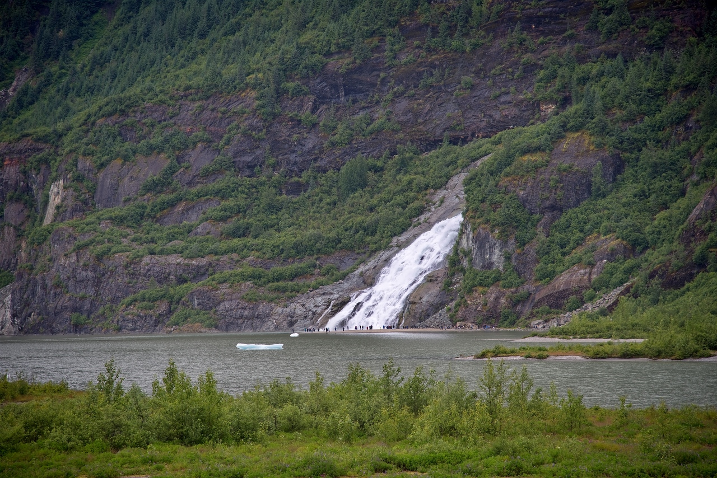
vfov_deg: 11.4
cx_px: 358
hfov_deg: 17.1
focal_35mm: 120
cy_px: 239
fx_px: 2390
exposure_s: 1/250
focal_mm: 120
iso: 100
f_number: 5
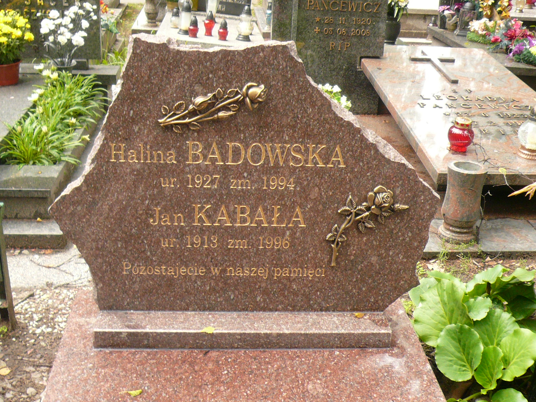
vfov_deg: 32.9
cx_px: 268
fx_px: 681
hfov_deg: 42.9
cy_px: 201
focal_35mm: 44
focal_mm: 4.7
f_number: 2.8
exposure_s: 1/60
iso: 100
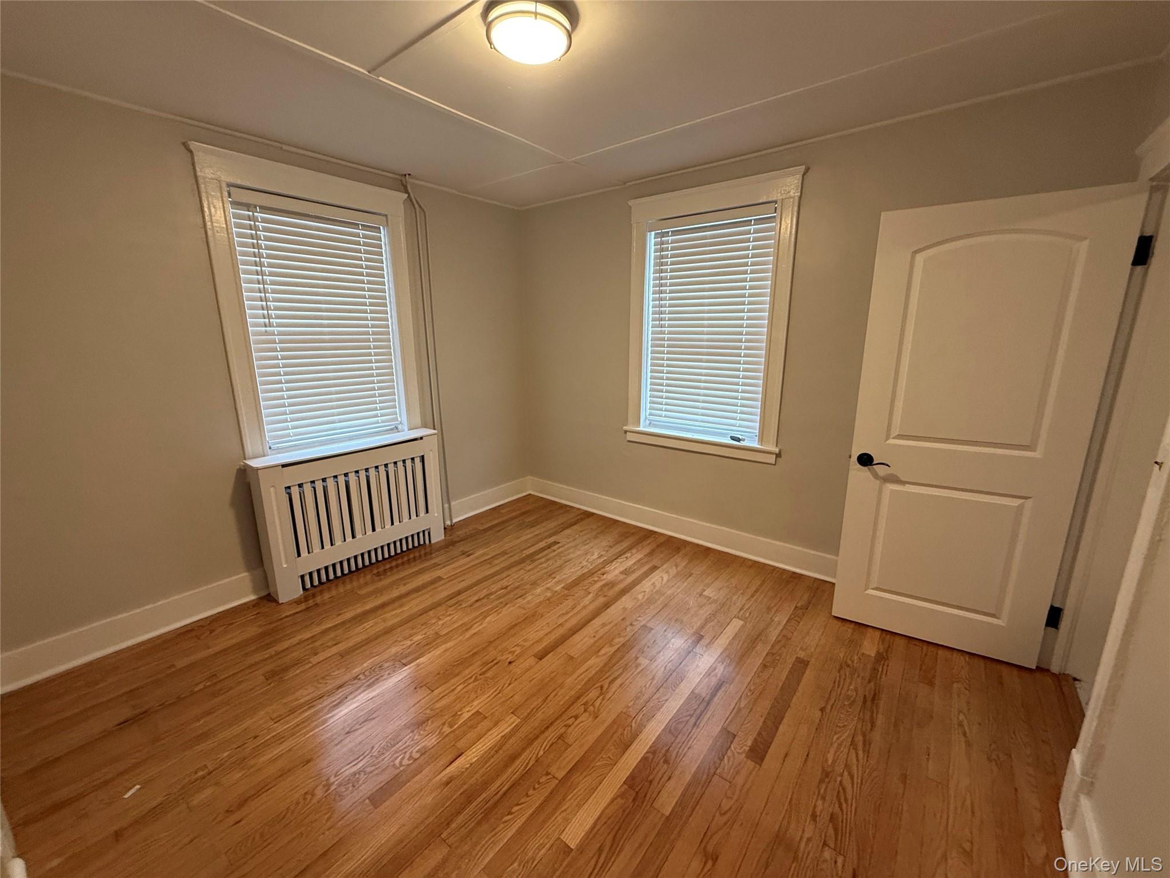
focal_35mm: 14
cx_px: 585
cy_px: 439
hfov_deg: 102.1
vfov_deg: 85.7
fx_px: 473
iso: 250
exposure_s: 1/60
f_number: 2.2
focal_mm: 2.22
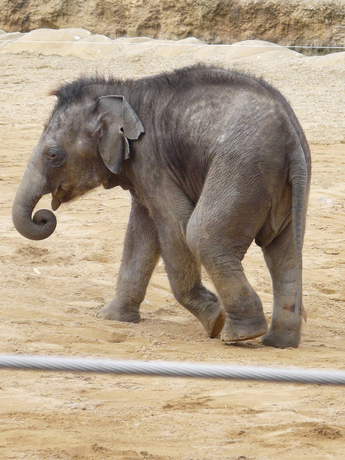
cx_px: 172
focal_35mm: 322
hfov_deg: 4.6
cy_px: 230
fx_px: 4279
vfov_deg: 6.2
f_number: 4
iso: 100
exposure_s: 1/200
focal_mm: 33.2
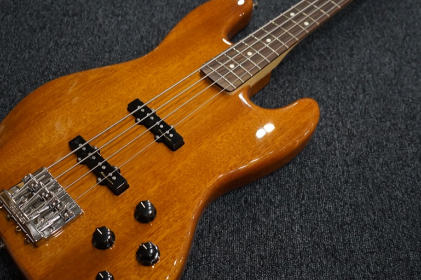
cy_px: 163
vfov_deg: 34.1
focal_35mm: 39
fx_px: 456
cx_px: 216
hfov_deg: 49.6
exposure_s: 1/160
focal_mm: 30
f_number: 3.5
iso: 4000
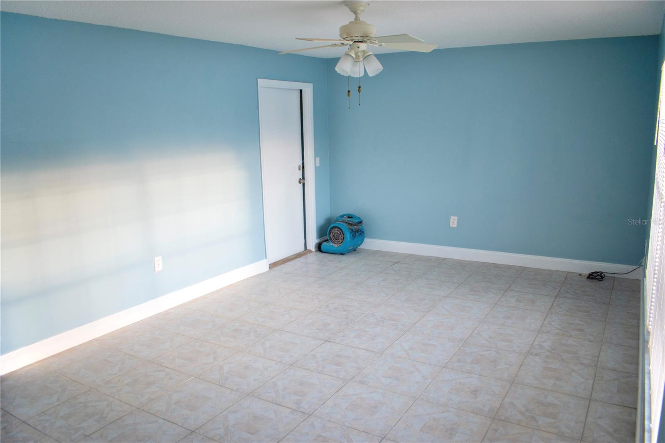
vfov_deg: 47.9
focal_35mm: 27
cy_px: 222
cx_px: 332
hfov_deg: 67.4
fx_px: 499
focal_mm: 18
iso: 250
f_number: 3.5
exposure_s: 1/60
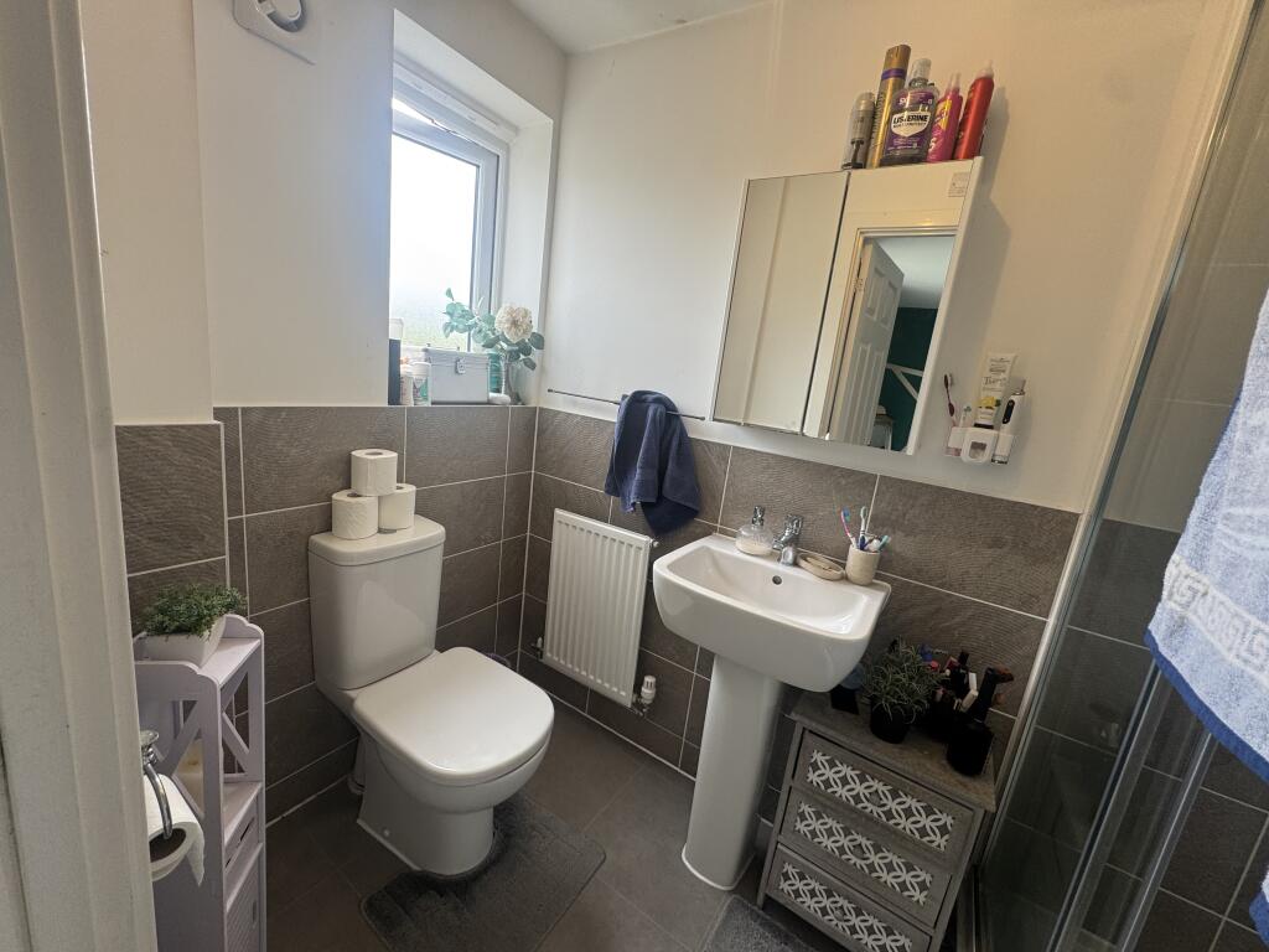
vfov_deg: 85.7
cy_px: 476
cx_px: 634
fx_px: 513
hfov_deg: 102.1
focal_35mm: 14
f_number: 2.2
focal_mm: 2.22
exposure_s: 1/99
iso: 50
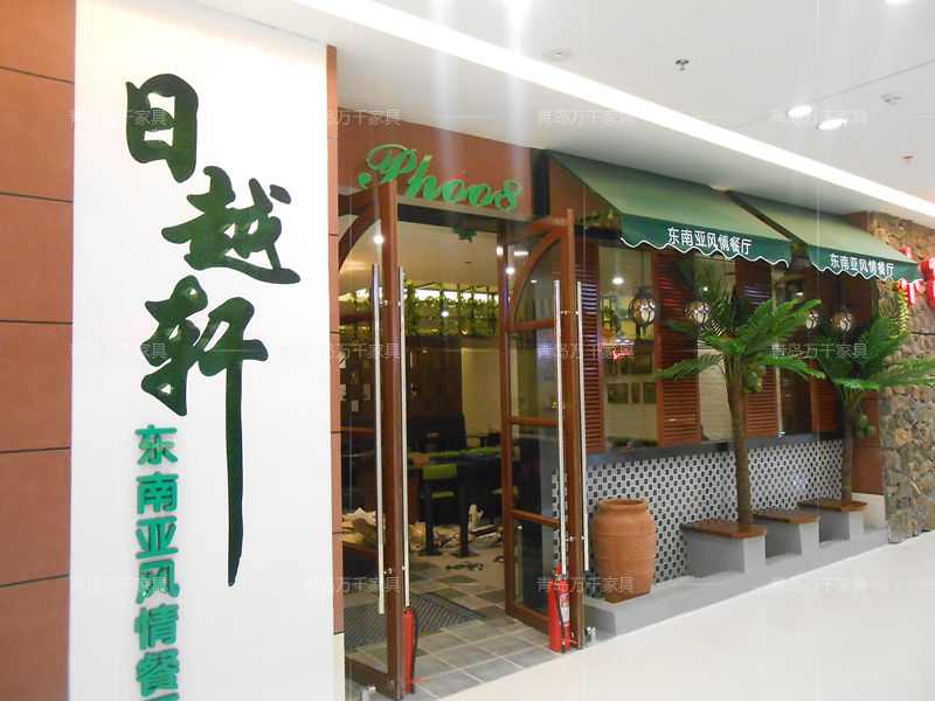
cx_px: 468
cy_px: 350
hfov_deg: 67.3
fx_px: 702
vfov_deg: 53.1
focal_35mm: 26
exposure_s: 1/30
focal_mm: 4.6
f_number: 3.5
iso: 800
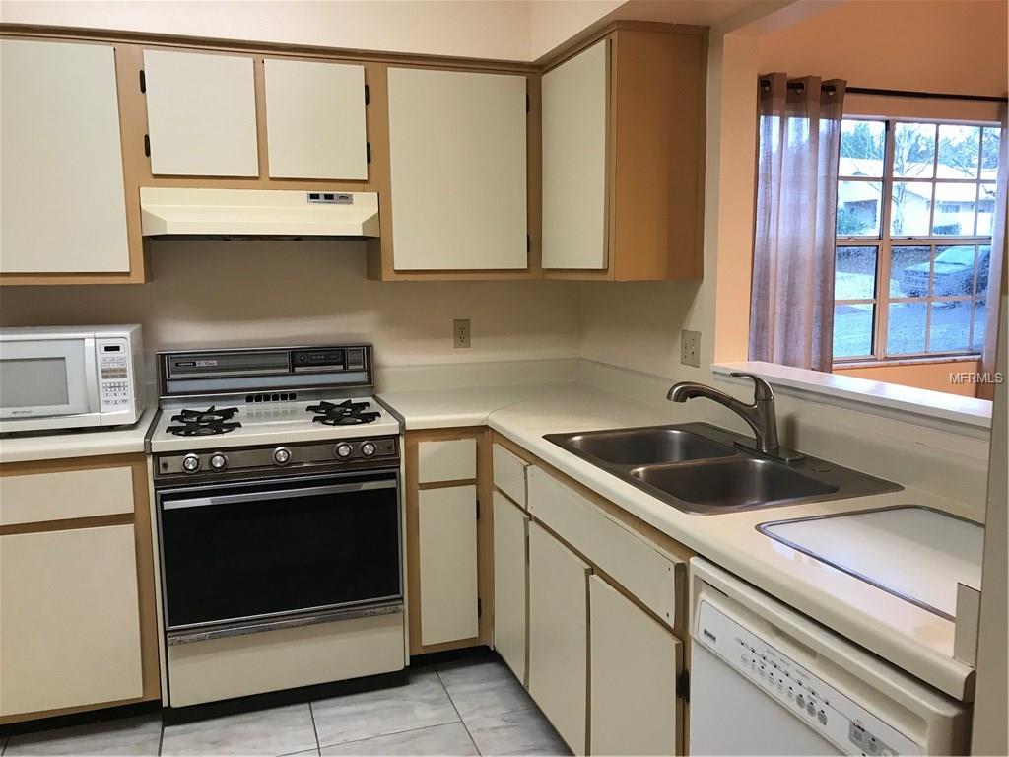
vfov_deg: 49.7
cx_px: 504
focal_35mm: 28
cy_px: 378
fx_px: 816
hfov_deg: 63.4
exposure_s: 1/30
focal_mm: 3.99
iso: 32
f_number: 1.8
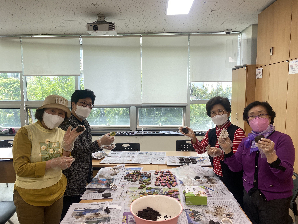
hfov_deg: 67.3
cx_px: 149
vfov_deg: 53.1
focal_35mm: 26
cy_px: 112
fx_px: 224
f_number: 1.8
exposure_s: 1/120
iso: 40
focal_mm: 4.25
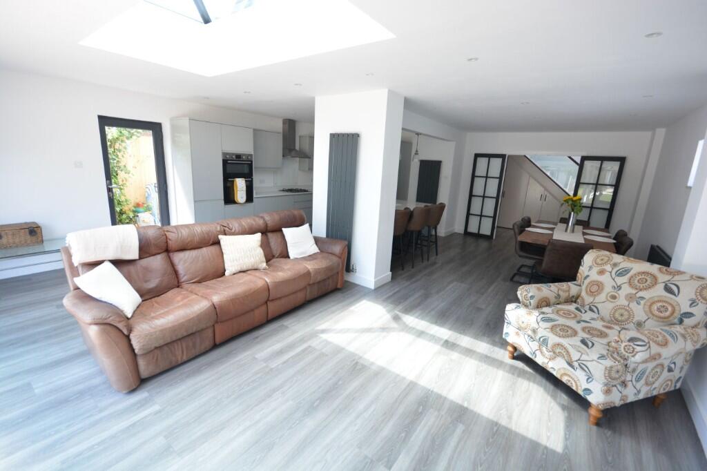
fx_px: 294
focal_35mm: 15
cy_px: 236
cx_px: 354
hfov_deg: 100.4
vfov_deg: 77.3
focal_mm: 10
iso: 400
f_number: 8
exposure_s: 1/30
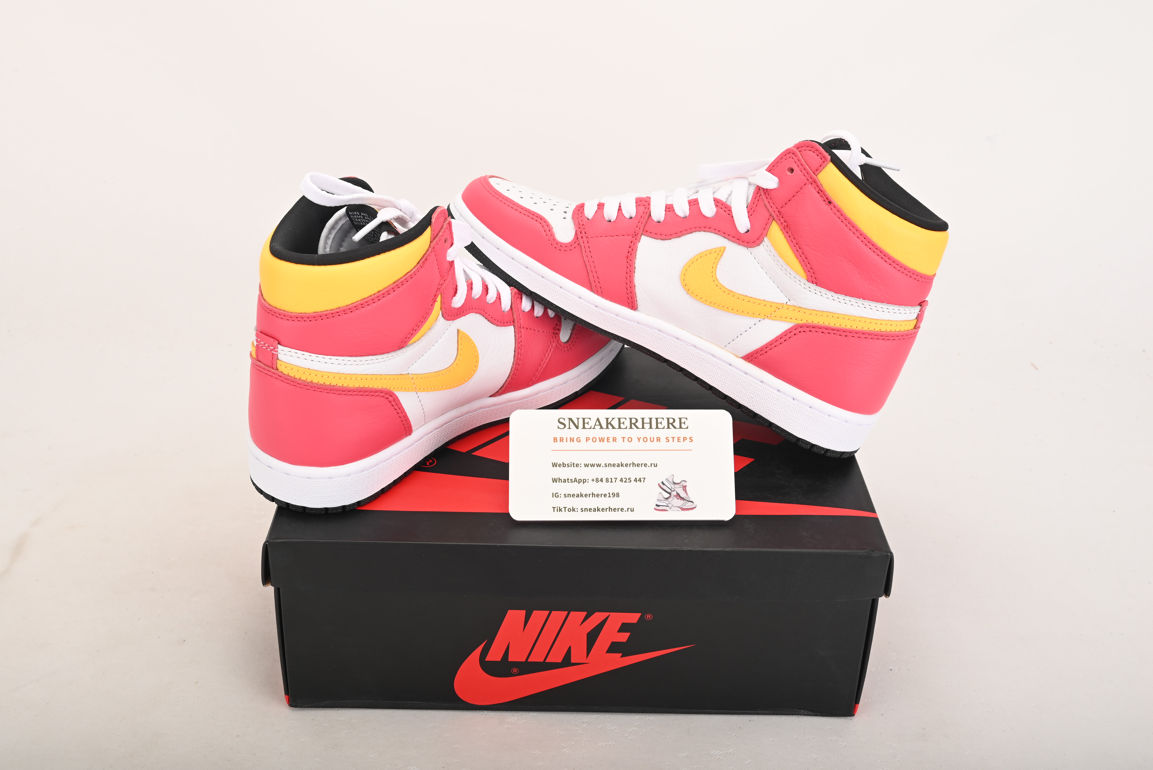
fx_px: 1282
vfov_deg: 33.4
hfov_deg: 48.4
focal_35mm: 40
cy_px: 385
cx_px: 576
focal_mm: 40
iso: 100
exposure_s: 1/200
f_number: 11
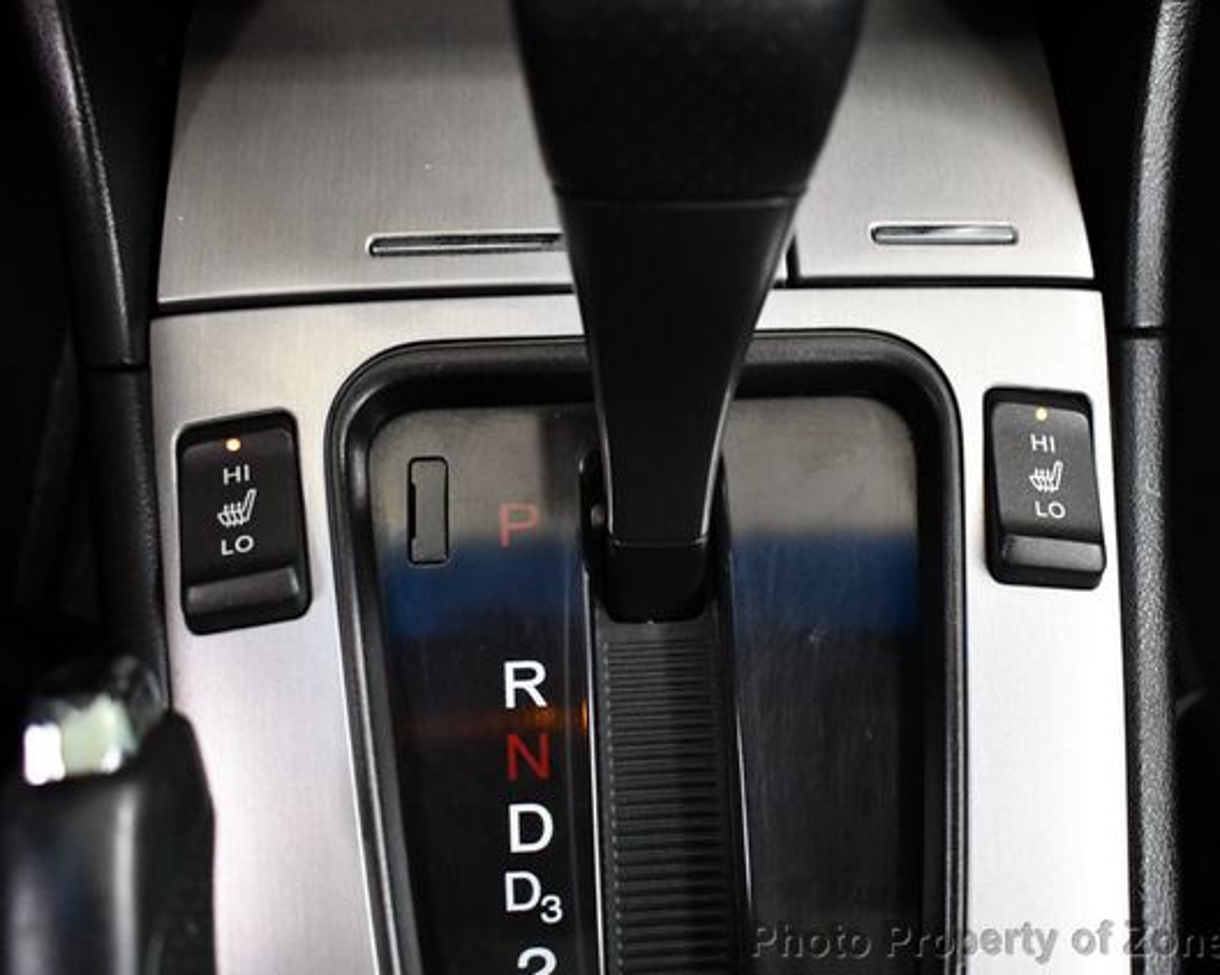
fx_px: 1480
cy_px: 490
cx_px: 721
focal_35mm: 41
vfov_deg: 36.5
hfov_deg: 44.6
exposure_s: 1/80
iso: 3200
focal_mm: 18
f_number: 3.5
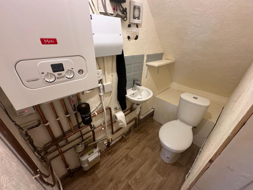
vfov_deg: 85.7
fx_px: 102
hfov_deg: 102.1
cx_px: 126
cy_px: 95
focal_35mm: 14
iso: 200
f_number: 2.2
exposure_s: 1/50
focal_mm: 2.22
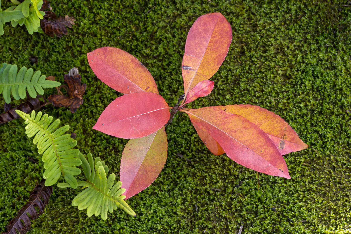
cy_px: 117
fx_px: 1316
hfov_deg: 15.2
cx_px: 176
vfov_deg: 10.2
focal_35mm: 135
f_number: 14
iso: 160
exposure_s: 1/25
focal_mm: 90
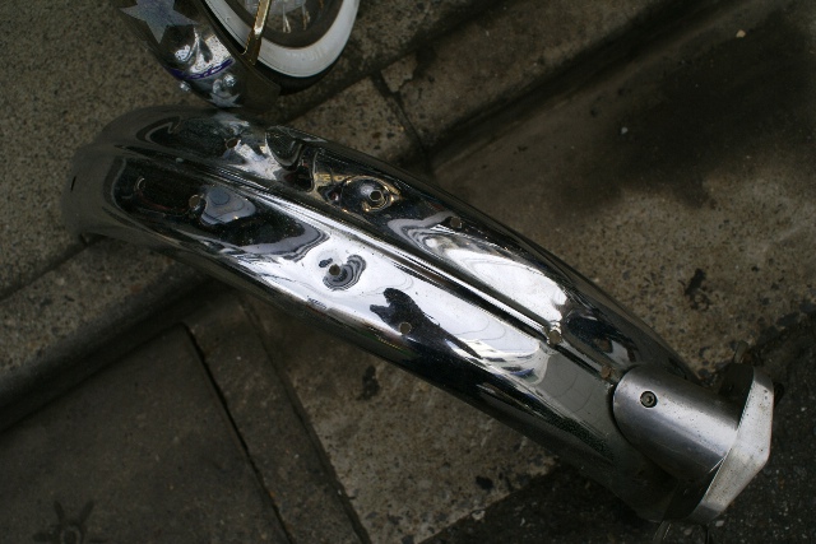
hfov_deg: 53.1
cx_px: 408
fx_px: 816
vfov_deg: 36.9
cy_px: 272
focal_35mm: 36
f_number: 5.6
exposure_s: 1/400
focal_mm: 24
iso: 100
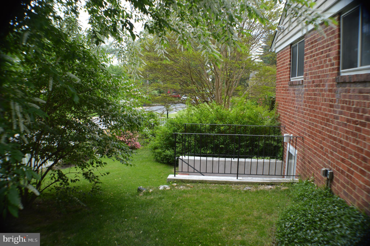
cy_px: 123
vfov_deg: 39.9
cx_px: 185
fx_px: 339
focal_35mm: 33
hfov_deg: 57.3
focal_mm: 22
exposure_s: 1/125
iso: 180
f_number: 5.6
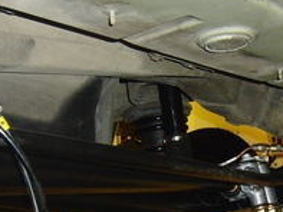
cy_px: 150
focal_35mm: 78
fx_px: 638
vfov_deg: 18.8
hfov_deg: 24.7
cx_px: 210
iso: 400
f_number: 3.2
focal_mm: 4.3
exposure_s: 1/15
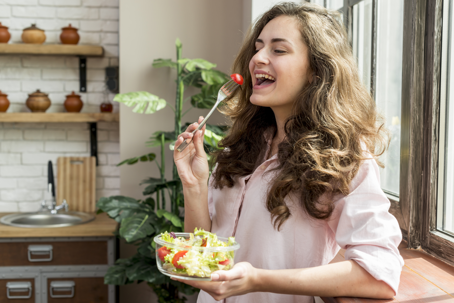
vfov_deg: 27.0
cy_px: 152
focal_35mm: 50
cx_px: 227
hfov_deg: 39.6
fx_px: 631
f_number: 4.5
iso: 125
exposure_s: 1/160
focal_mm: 50
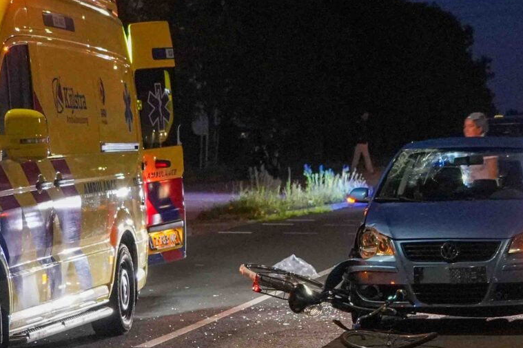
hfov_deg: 15.2
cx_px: 329
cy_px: 249
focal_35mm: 135
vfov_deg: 10.1
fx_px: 1961
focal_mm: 40
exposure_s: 1/50
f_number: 4.5
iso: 6400
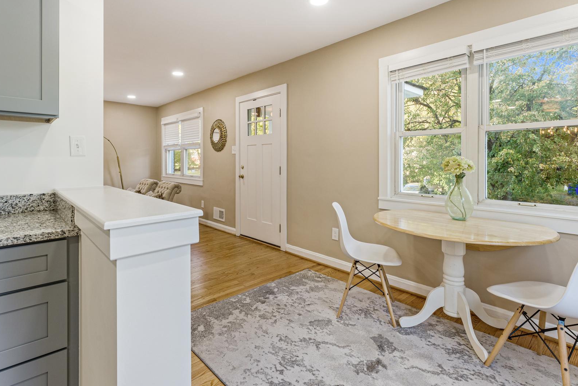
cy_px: 163
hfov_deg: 89.9
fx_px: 289
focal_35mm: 18
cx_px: 274
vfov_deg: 67.0
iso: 320
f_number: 11
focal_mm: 14
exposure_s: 1/4
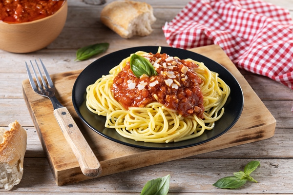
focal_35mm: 90
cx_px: 146
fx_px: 732
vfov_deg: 15.2
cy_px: 98
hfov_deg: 22.6
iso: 100
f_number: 5.6
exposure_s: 1/200
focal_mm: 60
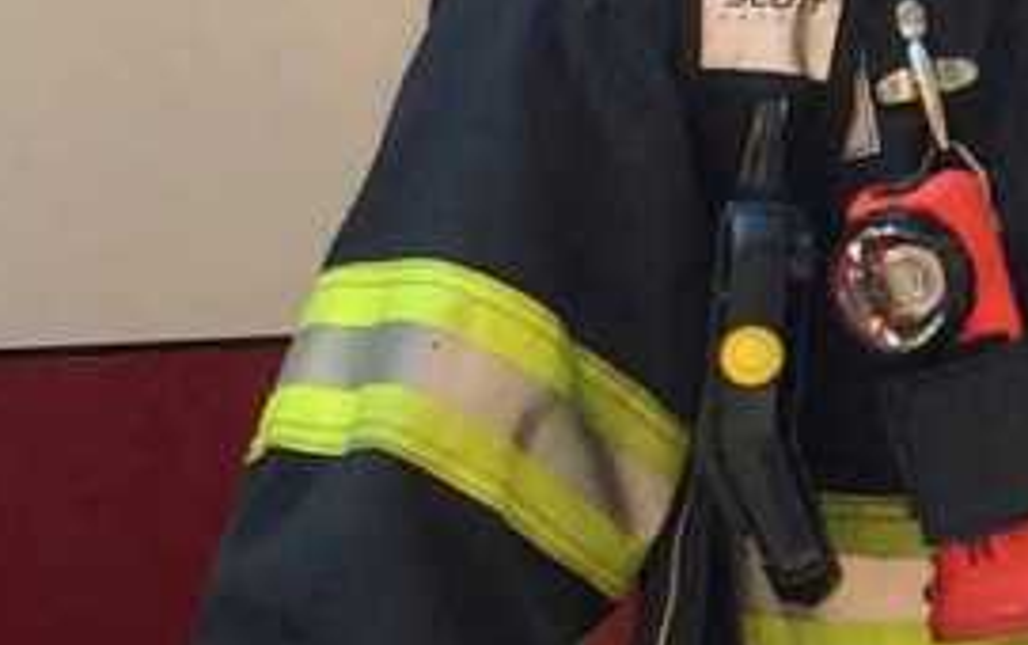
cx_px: 2526
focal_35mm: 232
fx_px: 6507
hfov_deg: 8.3
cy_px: 353
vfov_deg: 5.7
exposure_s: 1/477
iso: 32
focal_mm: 4.15
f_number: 2.2
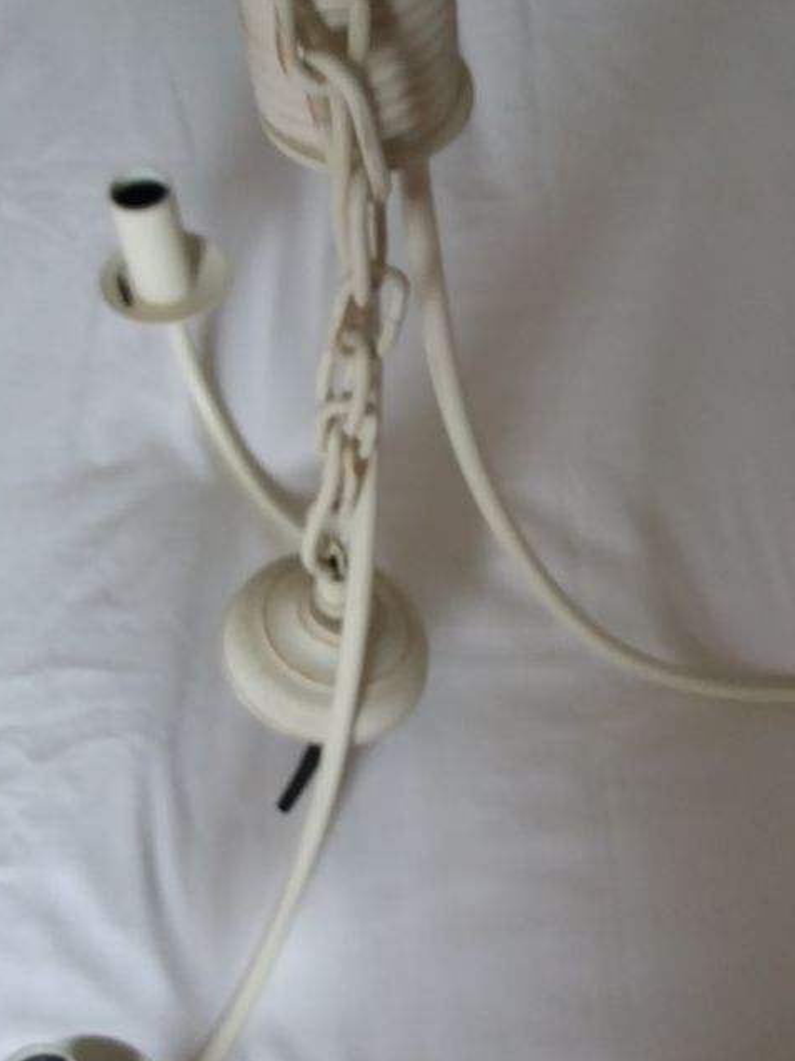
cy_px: 537
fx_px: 1347
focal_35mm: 44
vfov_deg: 42.9
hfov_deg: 32.8
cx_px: 447
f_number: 1.9
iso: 160
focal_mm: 3.7
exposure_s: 1/17
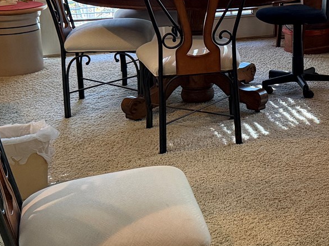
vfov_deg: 18.7
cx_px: 394
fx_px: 741
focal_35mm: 78
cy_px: 38
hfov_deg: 23.0
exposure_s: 1/60
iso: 400
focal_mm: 6.76
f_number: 1.78
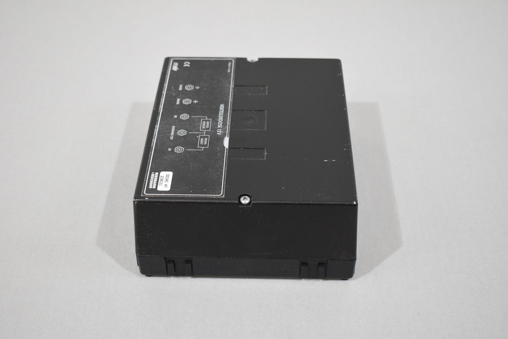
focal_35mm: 52
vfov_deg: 25.8
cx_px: 254
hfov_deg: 37.8
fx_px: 741
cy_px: 170
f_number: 4.5
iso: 800
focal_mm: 35
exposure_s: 1/125
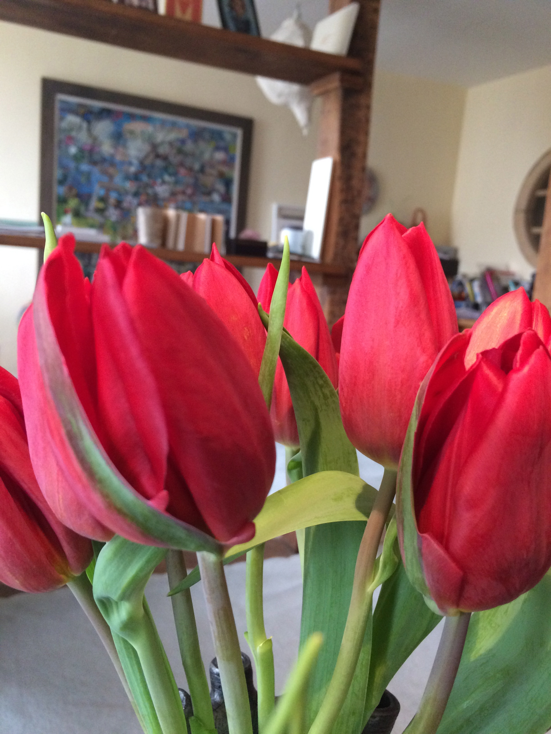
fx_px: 615
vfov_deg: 61.7
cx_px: 276
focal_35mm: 29
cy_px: 367
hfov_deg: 48.2
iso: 250
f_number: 2.2
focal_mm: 4.15
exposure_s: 1/17
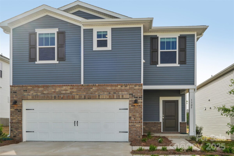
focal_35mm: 30
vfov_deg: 43.6
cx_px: 117
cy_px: 78
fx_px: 195
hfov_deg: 61.9
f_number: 8
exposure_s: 1/60
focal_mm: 20
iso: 100
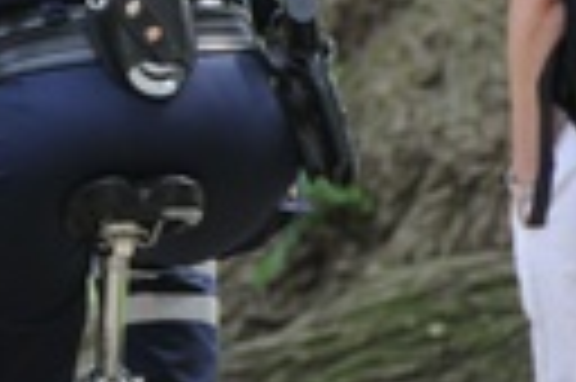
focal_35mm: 996
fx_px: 15916
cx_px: -322
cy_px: -130
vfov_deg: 1.4
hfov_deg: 2.1
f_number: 6.3
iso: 200
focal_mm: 200
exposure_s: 1/160
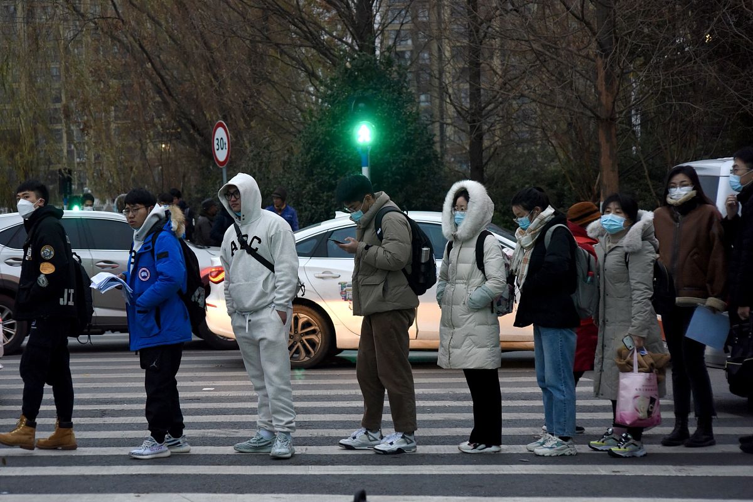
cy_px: 251
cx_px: 376
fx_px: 1987
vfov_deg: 14.4
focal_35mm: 95
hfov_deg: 21.5
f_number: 5.6
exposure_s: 1/100
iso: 2800
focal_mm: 95
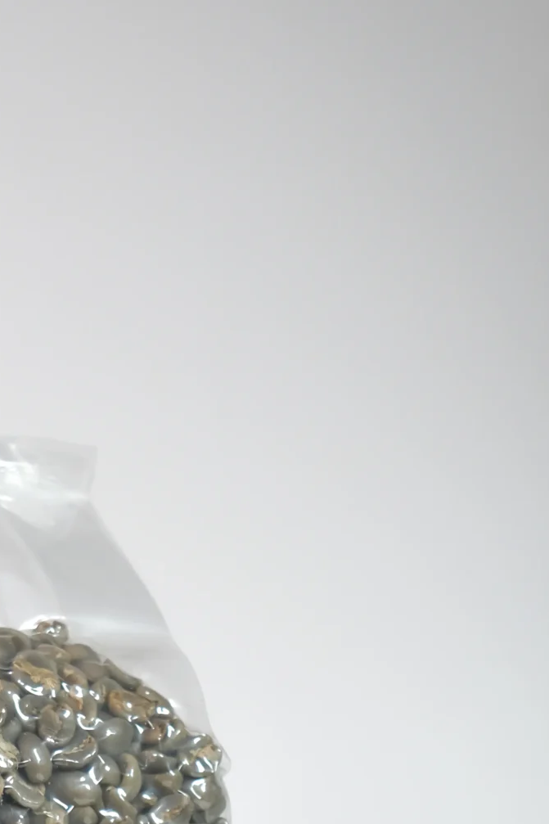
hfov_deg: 15.0
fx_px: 2036
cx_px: -34
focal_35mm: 89
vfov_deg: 21.5
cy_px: 936
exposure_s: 1/125
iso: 200
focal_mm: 23
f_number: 3.2
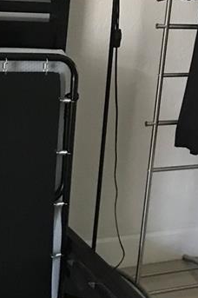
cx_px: 162
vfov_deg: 19.9
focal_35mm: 102
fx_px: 843
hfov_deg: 13.3
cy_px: 67
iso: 100
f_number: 1.8
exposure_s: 1/13
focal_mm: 3.99
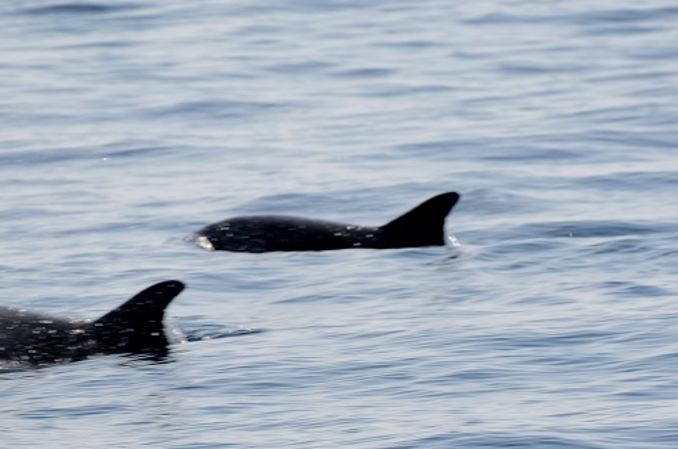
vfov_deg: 2.0
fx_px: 12669
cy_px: 285
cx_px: 418
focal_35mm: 674
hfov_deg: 3.1
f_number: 5.6
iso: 100
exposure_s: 1/800
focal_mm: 250
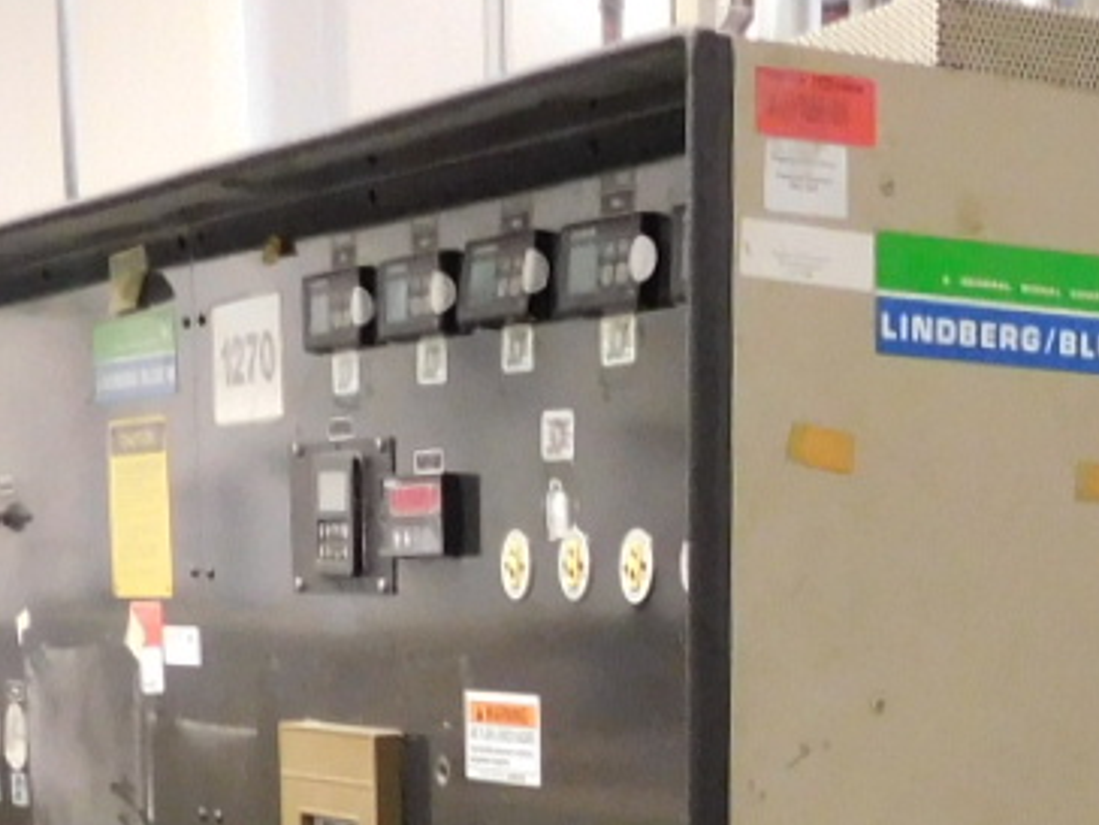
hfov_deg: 18.8
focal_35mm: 101
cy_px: 1577
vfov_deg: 13.0
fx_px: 3207
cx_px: 1156
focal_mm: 4
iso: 400
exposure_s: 1/13
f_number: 3
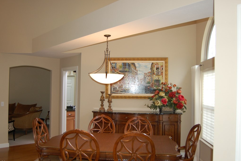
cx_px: 117
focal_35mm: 32
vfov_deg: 41.1
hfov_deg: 58.7
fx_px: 214
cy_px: 81
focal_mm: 20
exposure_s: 1/60
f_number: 3.8
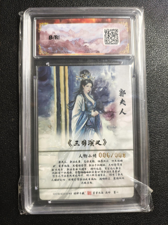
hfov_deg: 53.1
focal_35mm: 26
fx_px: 168
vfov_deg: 67.3
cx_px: 84
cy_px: 112
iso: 400
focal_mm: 4.94
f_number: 1.5
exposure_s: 1/50
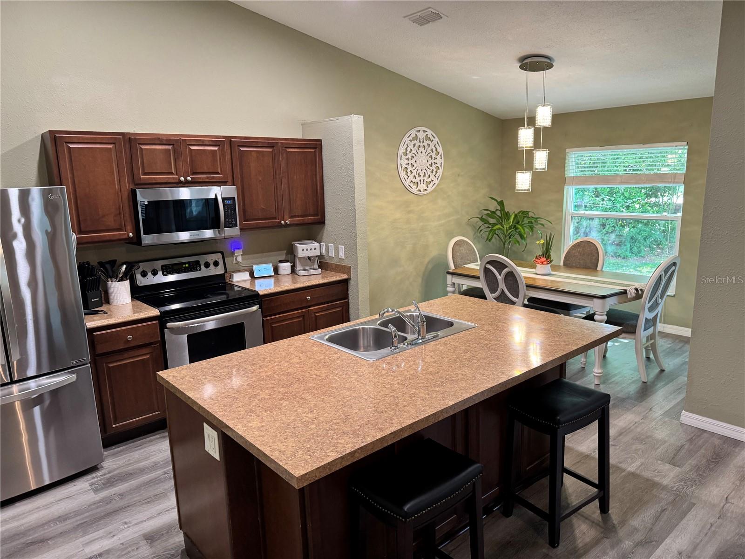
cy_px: 280
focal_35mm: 24
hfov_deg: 71.6
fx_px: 517
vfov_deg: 56.8
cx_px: 372
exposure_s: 1/60
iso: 250
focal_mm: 6.76
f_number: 1.78
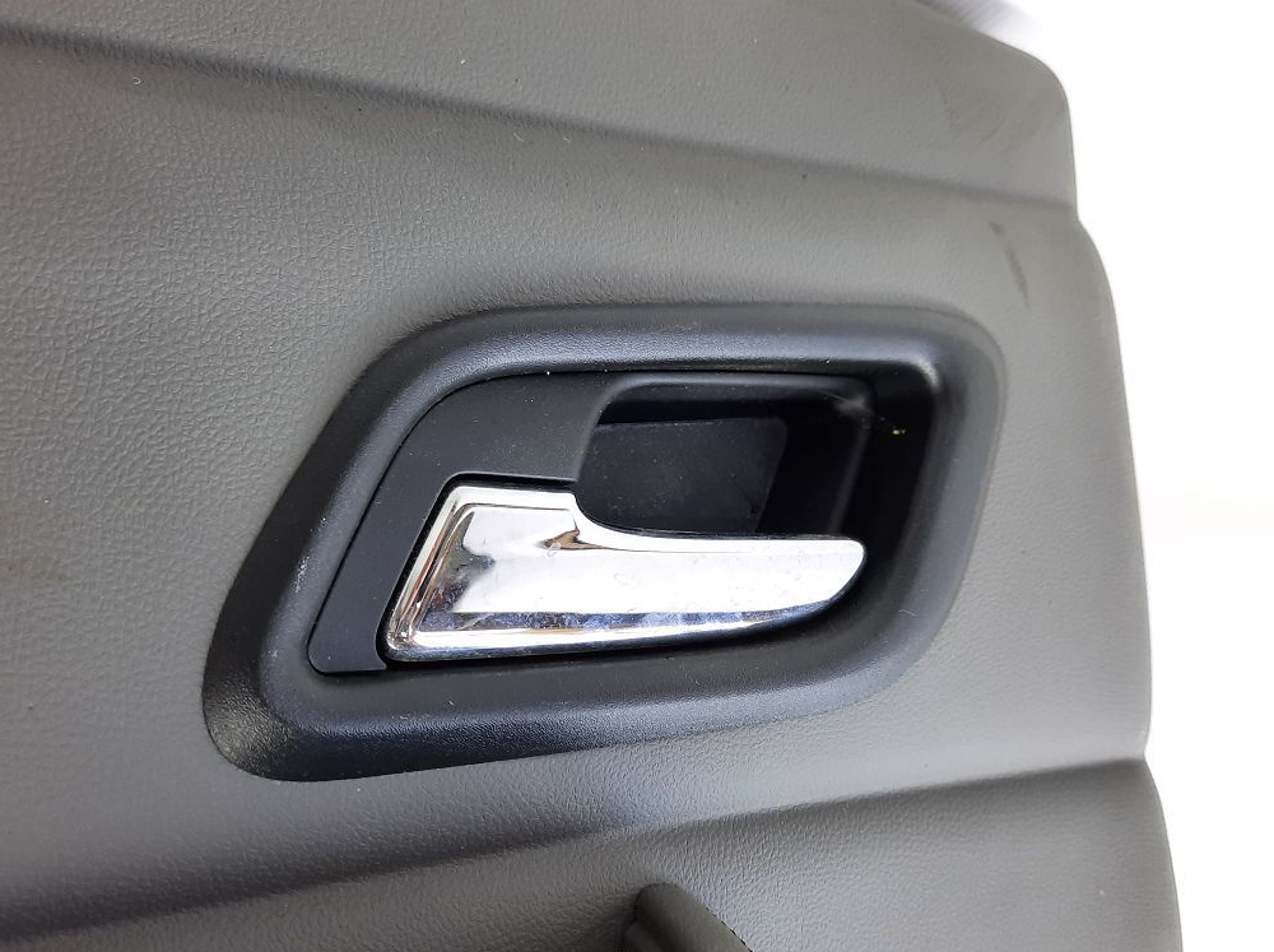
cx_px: 645
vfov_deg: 46.5
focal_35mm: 30
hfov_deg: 60.0
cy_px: 548
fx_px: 1103
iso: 125
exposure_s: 1/50
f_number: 2
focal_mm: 4.6
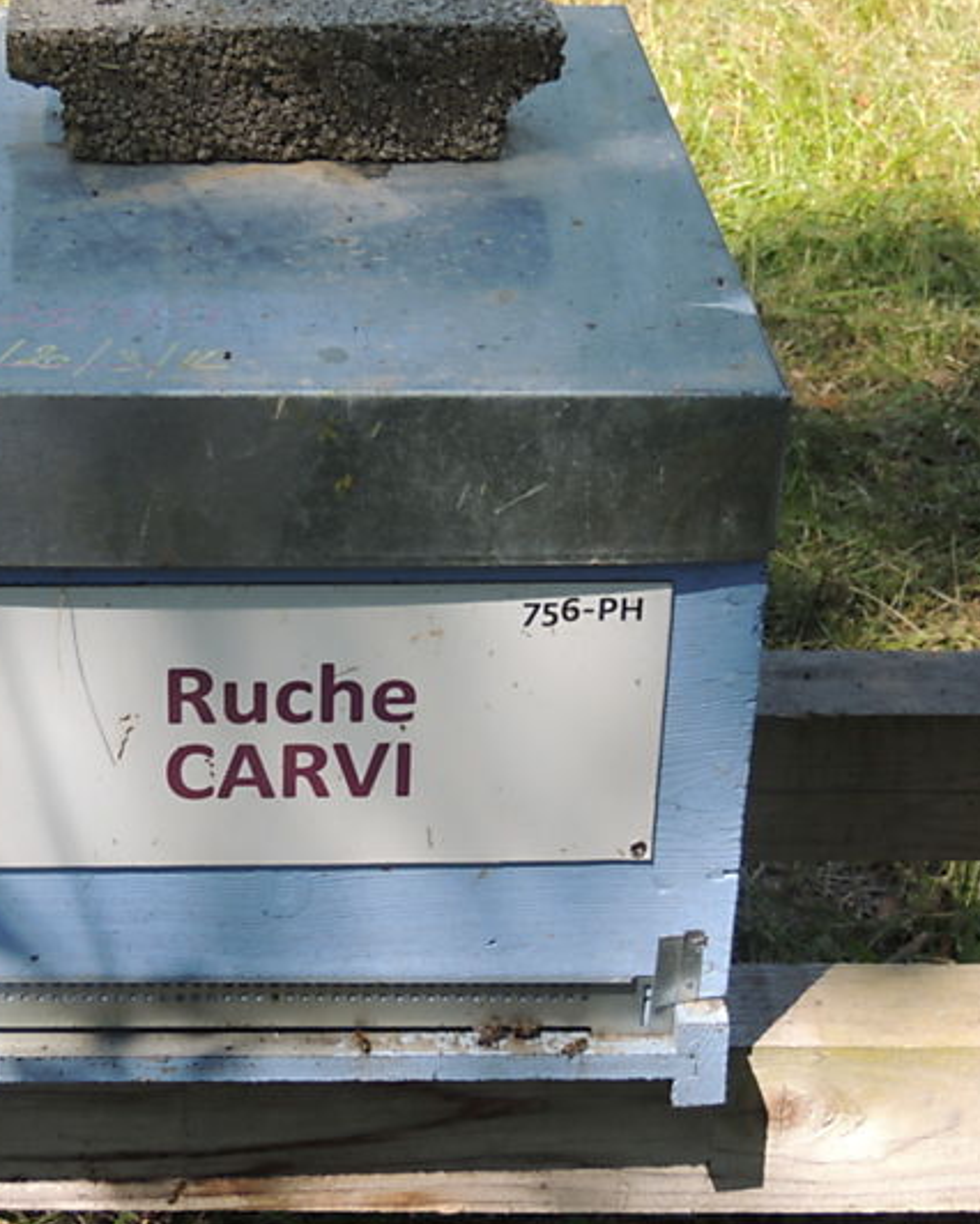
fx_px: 3189
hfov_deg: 17.4
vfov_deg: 21.7
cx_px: 260
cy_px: 557
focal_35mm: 88
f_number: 3.7
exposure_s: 1/400
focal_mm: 10.7
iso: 100
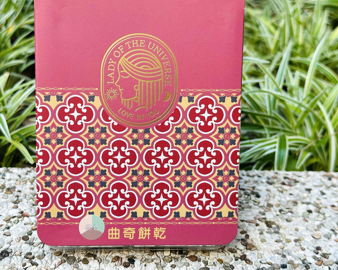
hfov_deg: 31.4
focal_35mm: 60
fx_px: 600
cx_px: 144
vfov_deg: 25.4
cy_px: 111
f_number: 1.78
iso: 80
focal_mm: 6.86
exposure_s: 1/118
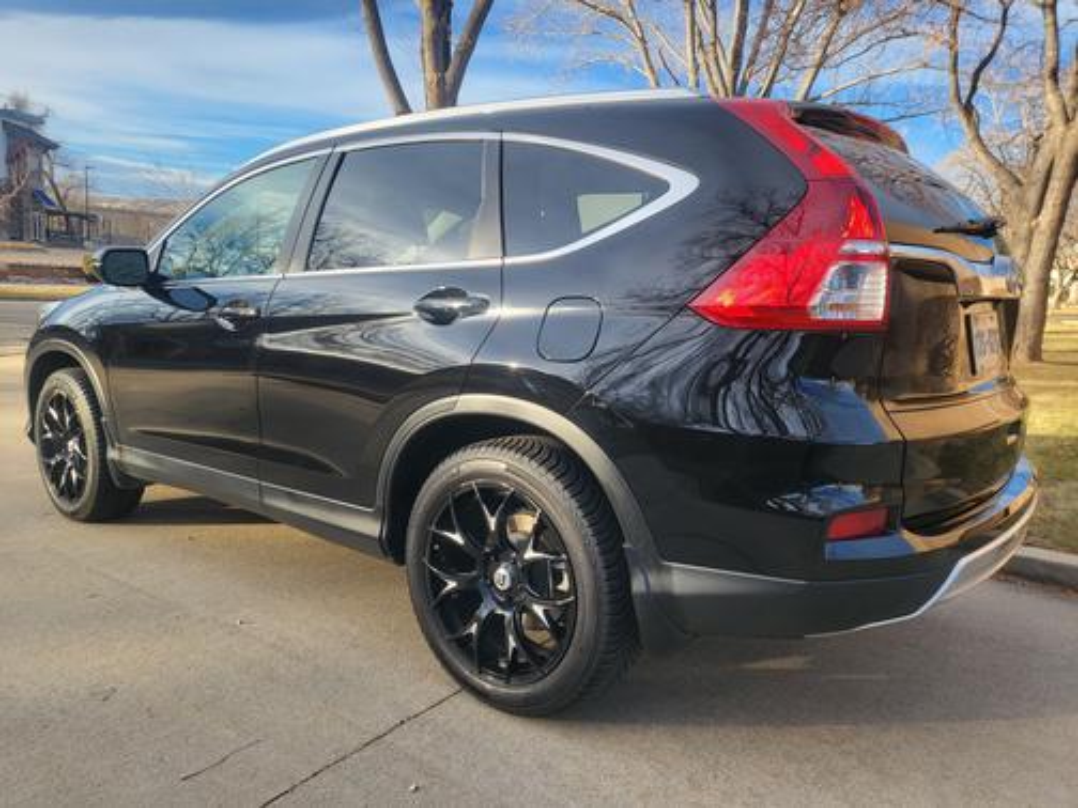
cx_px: 539
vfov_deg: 53.1
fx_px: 810
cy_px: 404
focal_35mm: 26
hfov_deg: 67.3
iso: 50
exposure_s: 1/571
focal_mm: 4.25
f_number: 1.8
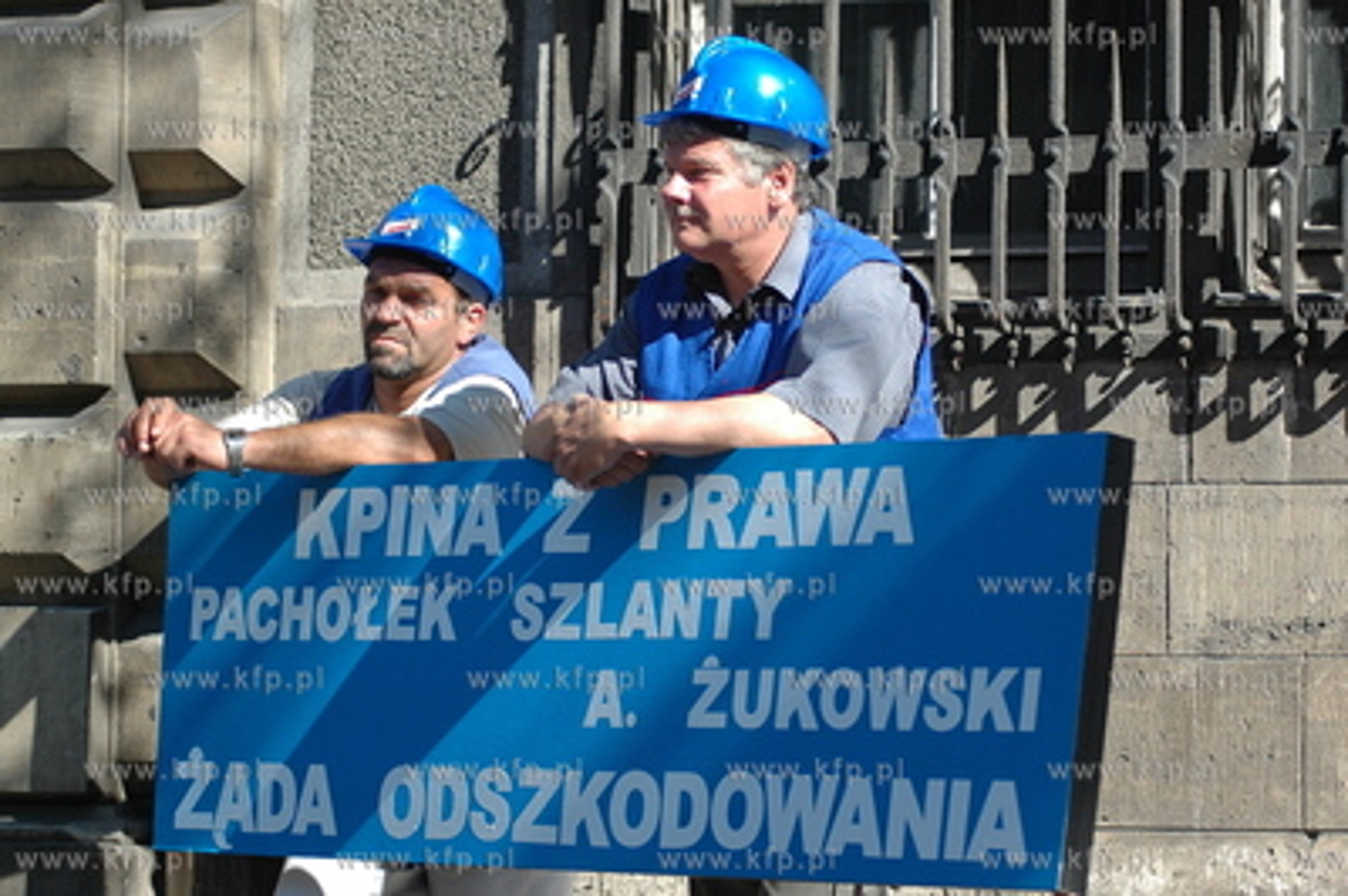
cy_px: 448
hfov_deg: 17.1
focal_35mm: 120
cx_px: 674
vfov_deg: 11.4
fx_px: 4490
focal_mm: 80
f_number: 3.2
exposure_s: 1/2000
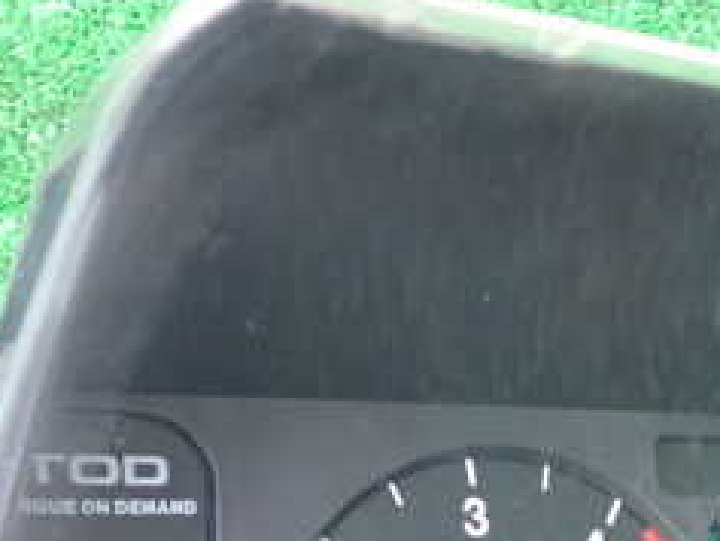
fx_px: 1582
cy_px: 523
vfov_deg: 18.9
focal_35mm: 76
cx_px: 696
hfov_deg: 24.6
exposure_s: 1/30
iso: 640
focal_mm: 5.4
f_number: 2.3
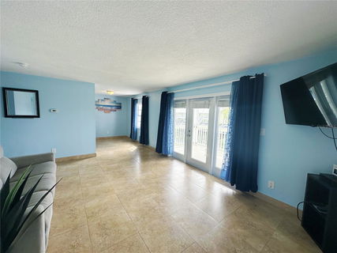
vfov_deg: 85.6
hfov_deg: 102.1
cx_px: 168
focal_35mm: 14
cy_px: 126
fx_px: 136
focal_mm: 2.22
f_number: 2.2
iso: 40
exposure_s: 1/153
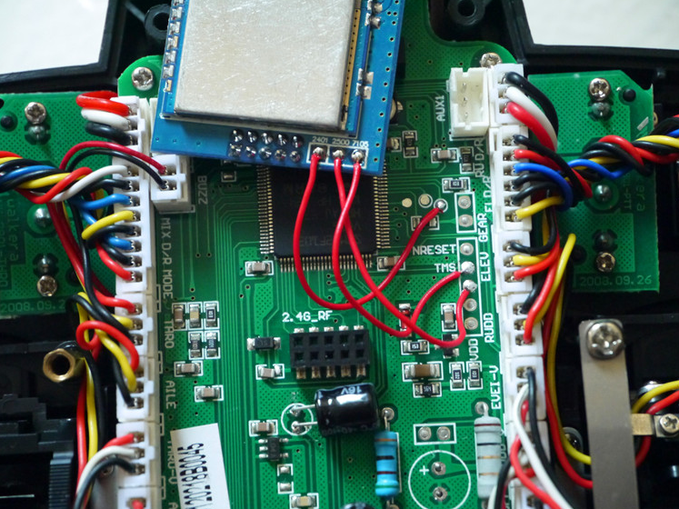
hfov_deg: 21.8
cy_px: 256
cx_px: 341
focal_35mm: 90
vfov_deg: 16.4
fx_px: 1765
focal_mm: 42
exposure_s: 1/30
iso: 1600
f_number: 5.6
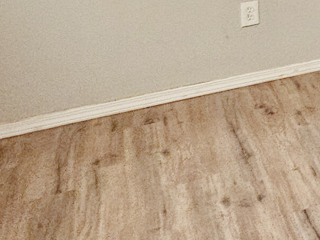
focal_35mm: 65
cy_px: -174
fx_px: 601
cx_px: 572
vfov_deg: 18.4
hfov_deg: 20.8
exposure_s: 1/70
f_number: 2.2
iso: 400
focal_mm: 2.2
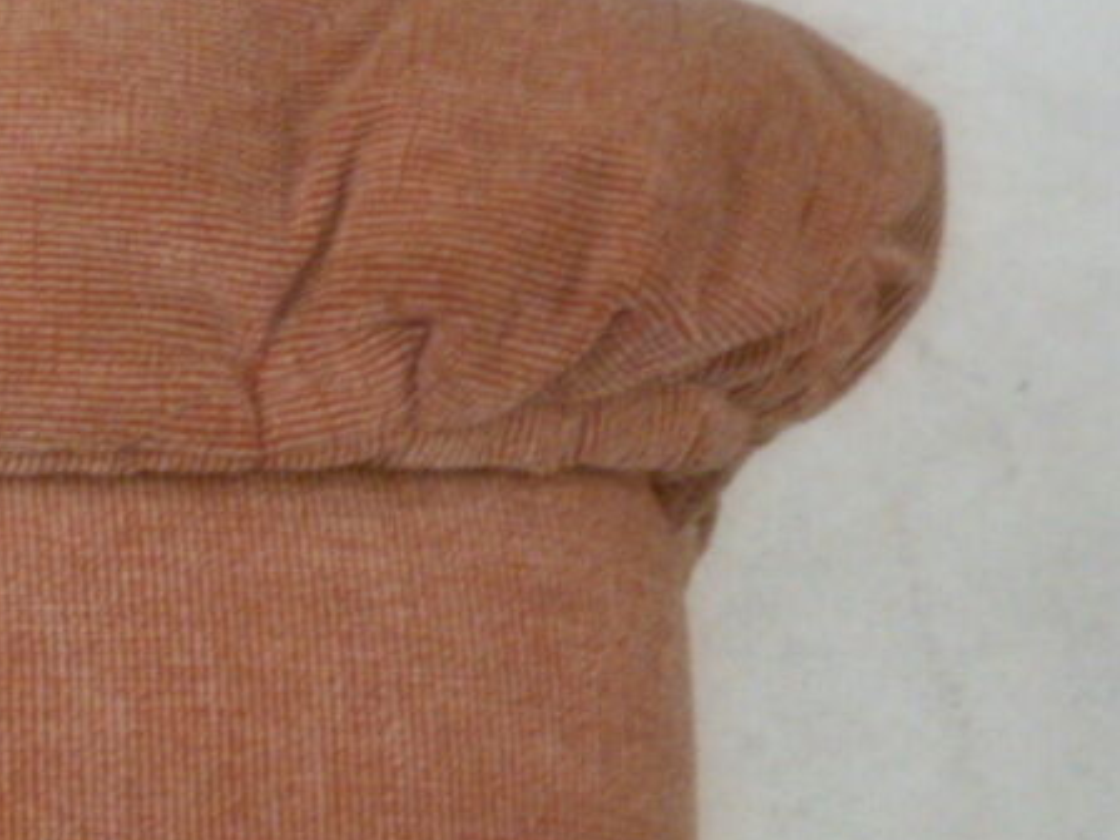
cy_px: 532
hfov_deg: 18.6
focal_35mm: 93
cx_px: -561
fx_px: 3008
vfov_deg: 15.9
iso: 400
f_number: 3.2
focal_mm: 4.6
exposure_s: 1/15
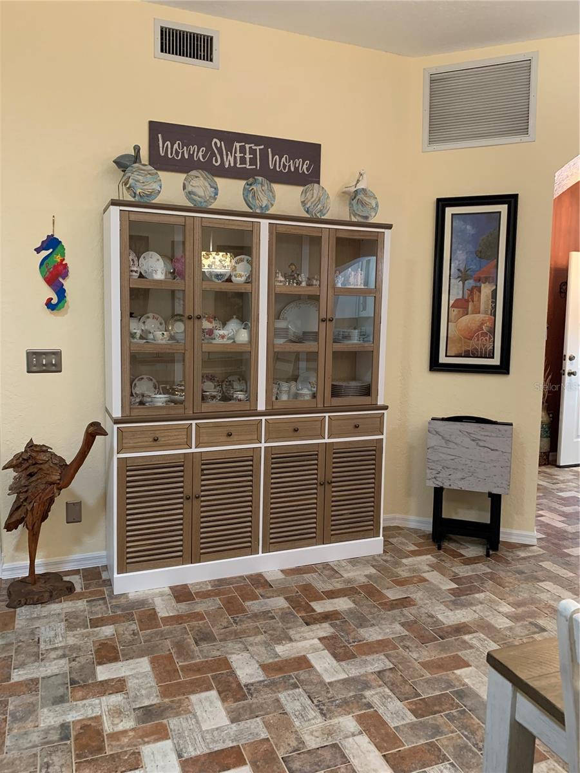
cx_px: 290
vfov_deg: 67.3
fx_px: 581
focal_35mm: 26
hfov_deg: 53.1
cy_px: 386
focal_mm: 4.25
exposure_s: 1/60
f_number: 1.8
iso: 320
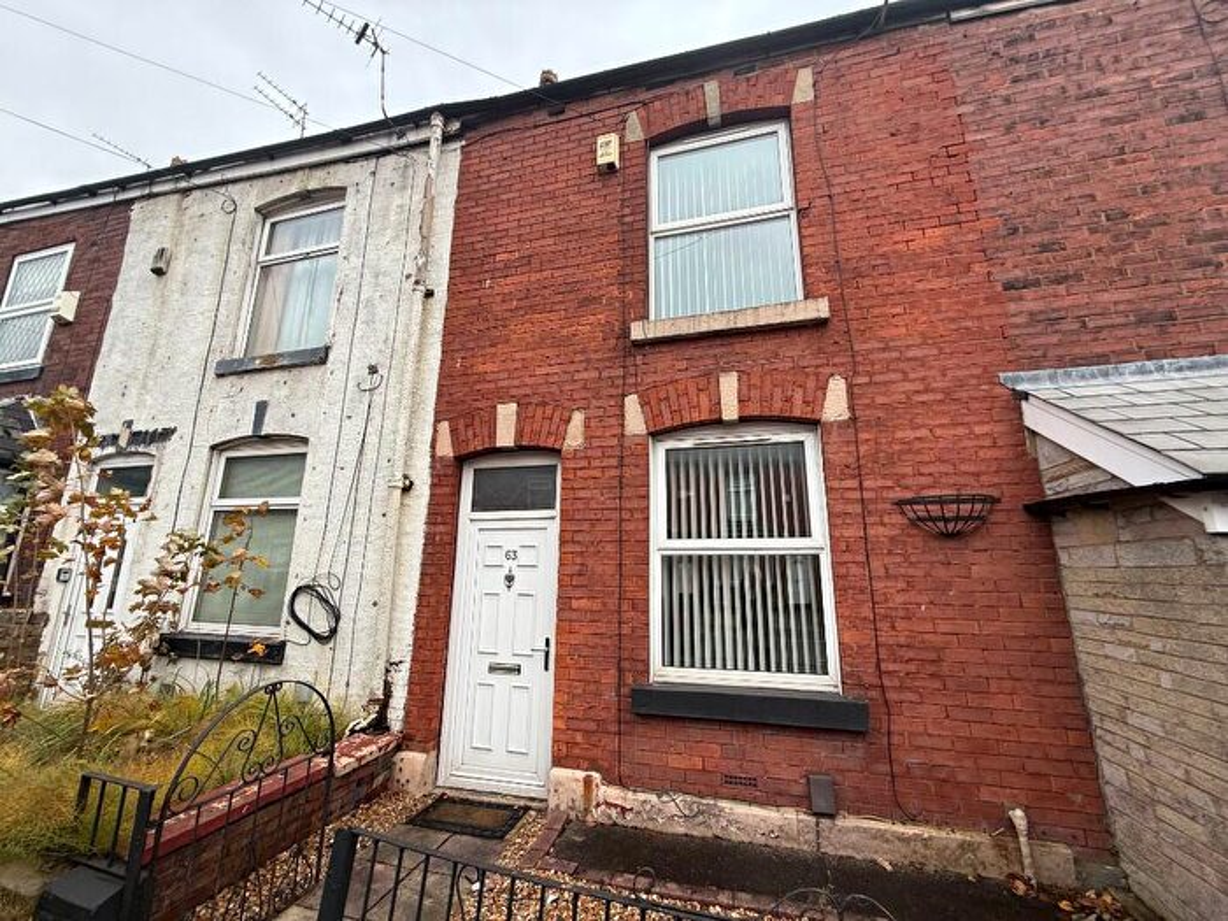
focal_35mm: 14
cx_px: 614
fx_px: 497
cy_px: 460
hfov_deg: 102.1
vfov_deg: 85.7
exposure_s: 1/217
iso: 50
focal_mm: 2.22
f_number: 2.2
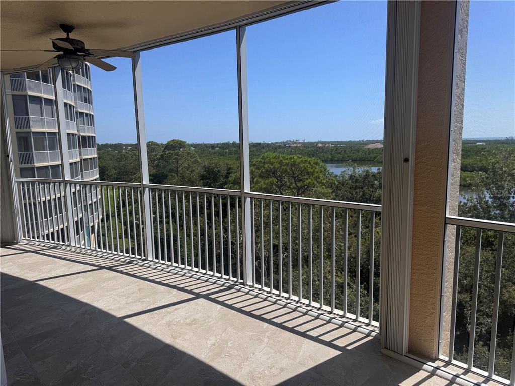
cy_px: 193
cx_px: 258
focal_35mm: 24
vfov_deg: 56.8
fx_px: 357
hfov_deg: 71.6
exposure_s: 1/4310
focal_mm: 6.76
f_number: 1.78
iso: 80
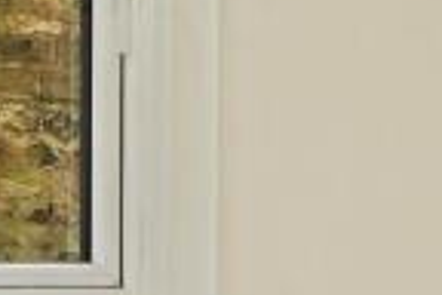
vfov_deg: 10.9
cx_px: 893
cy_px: 459
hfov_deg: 14.1
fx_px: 1485
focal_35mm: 121
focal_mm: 17
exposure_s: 1/80
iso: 640
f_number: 9
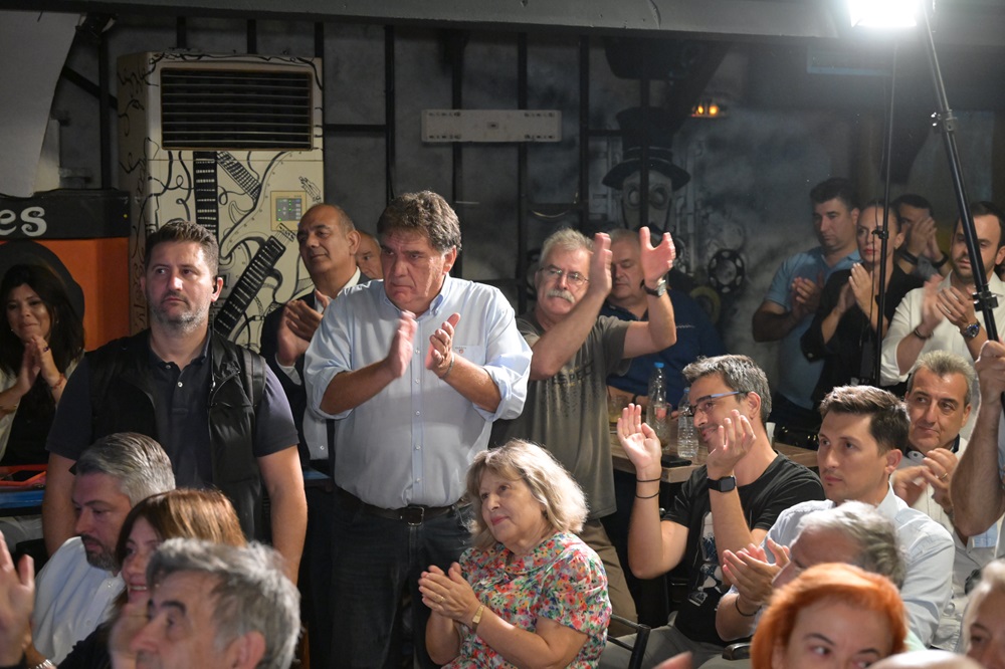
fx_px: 1646
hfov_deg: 33.9
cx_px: 502
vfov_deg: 23.0
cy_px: 334
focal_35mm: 59
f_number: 4
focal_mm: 59
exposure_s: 1/80
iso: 6400
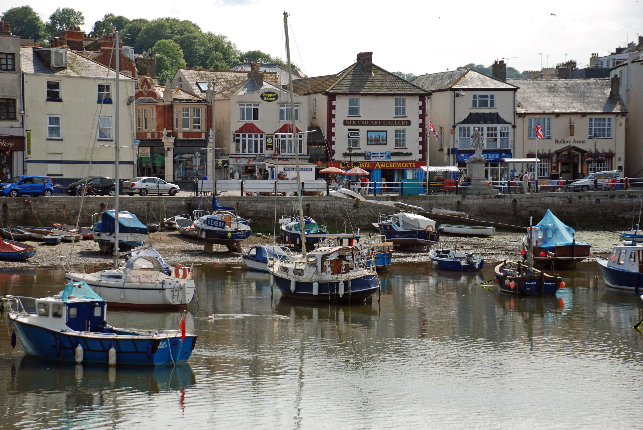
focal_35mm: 105
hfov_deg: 19.4
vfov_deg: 13.1
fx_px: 1878
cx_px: 322
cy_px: 215
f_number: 5.6
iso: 140
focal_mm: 70
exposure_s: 1/500
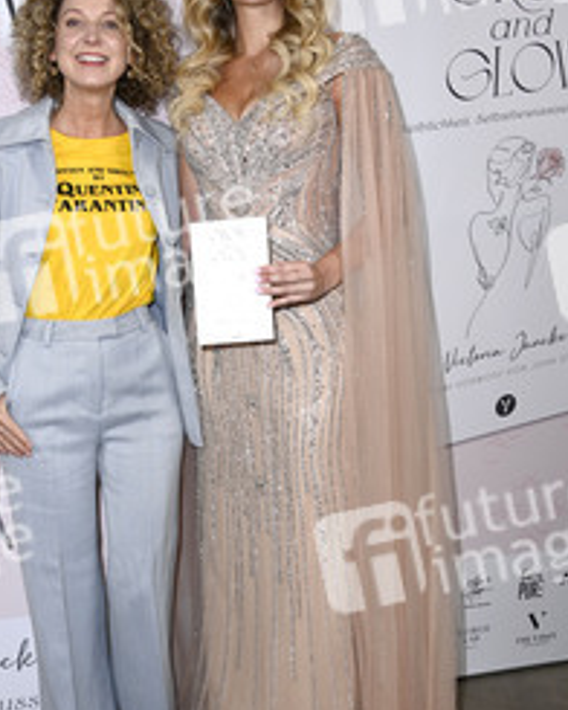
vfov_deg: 38.0
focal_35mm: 49
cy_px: 400
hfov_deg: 30.7
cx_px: 200
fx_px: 1030
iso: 640
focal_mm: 32
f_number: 4.5
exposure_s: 1/250
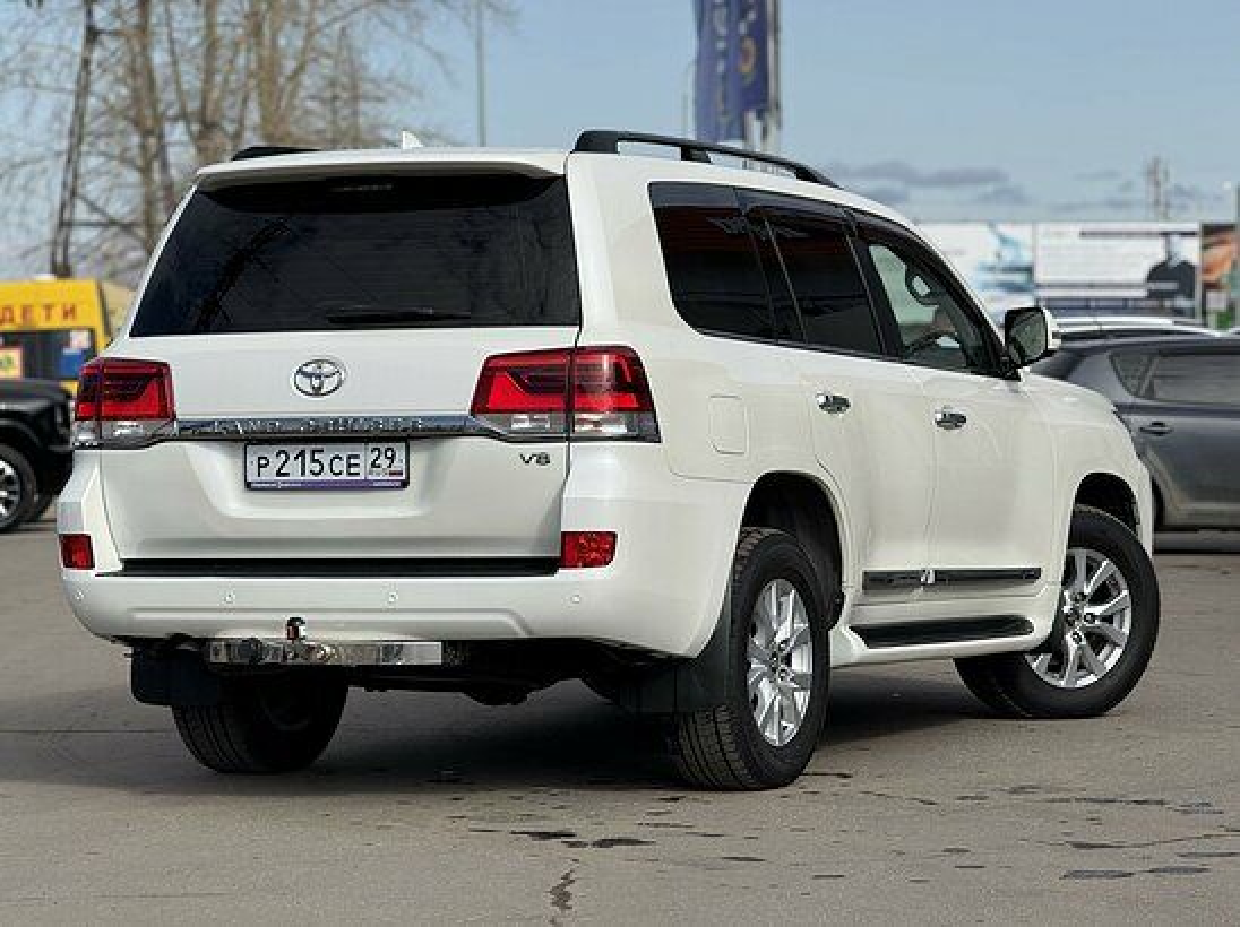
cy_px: 464
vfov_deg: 12.3
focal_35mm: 120
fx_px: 4295
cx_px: 620
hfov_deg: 16.4
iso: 50
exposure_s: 1/2083
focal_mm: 15.66
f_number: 2.8
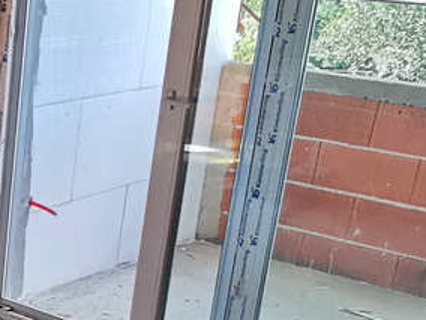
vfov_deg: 17.8
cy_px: 315
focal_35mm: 81
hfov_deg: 21.7
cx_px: -129
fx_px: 997
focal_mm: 2.35
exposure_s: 1/120
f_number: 2.2
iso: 200
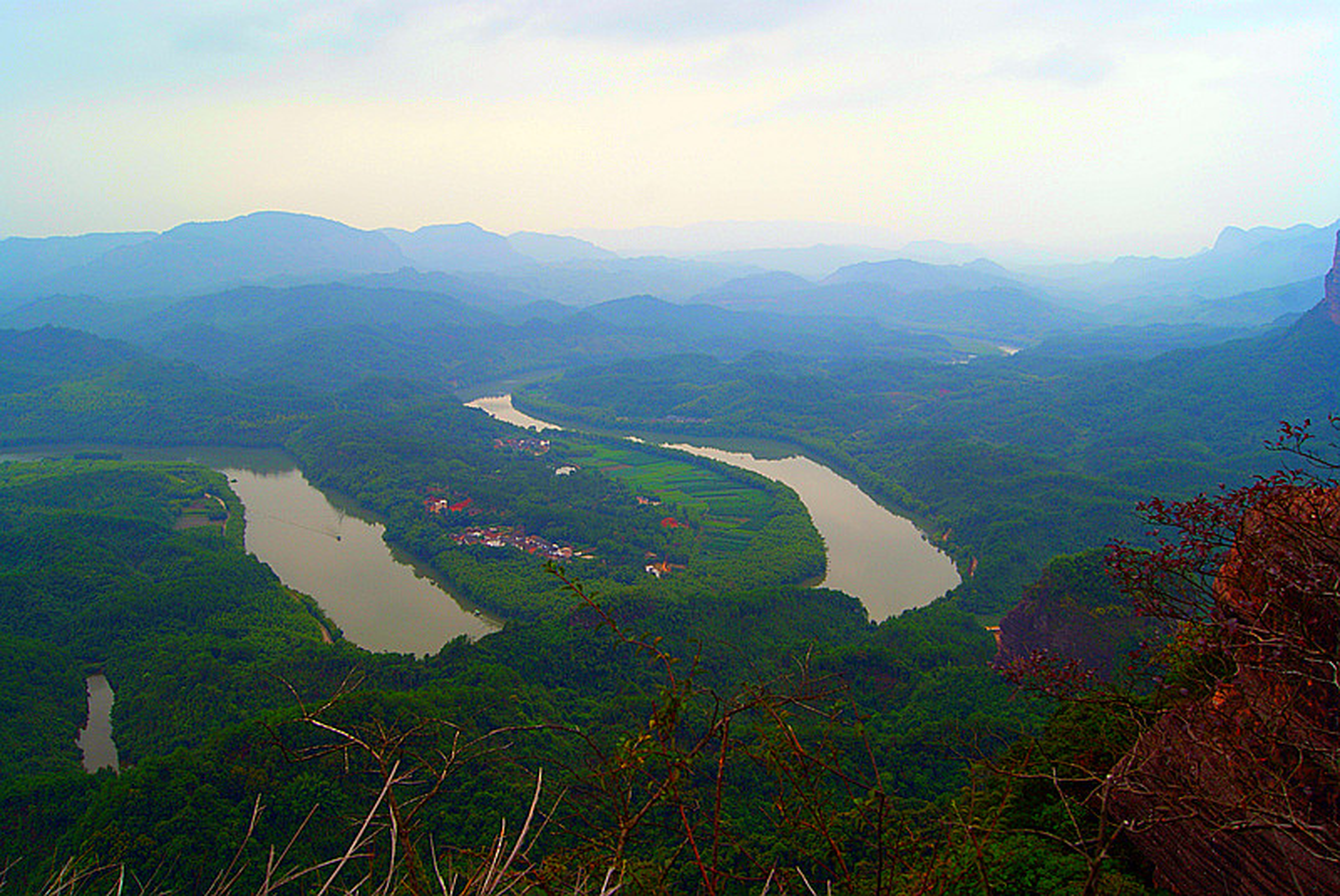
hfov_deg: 61.9
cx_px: 670
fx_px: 1118
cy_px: 448
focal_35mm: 30
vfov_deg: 43.7
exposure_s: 1/80
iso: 100
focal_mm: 20
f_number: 9
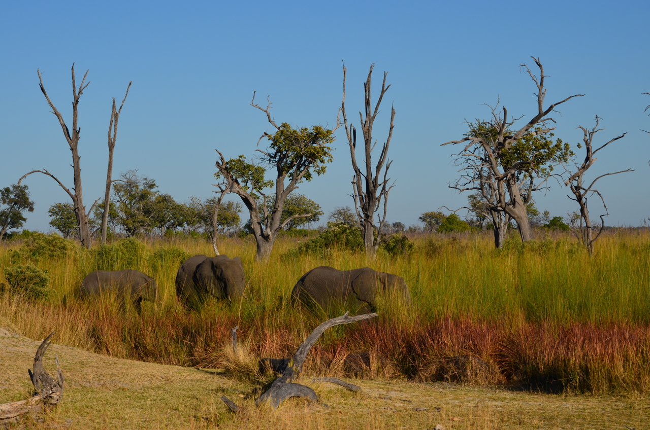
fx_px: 1946
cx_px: 325
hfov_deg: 19.0
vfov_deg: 12.6
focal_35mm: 108
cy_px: 215
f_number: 9
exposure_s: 1/320
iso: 100
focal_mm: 72
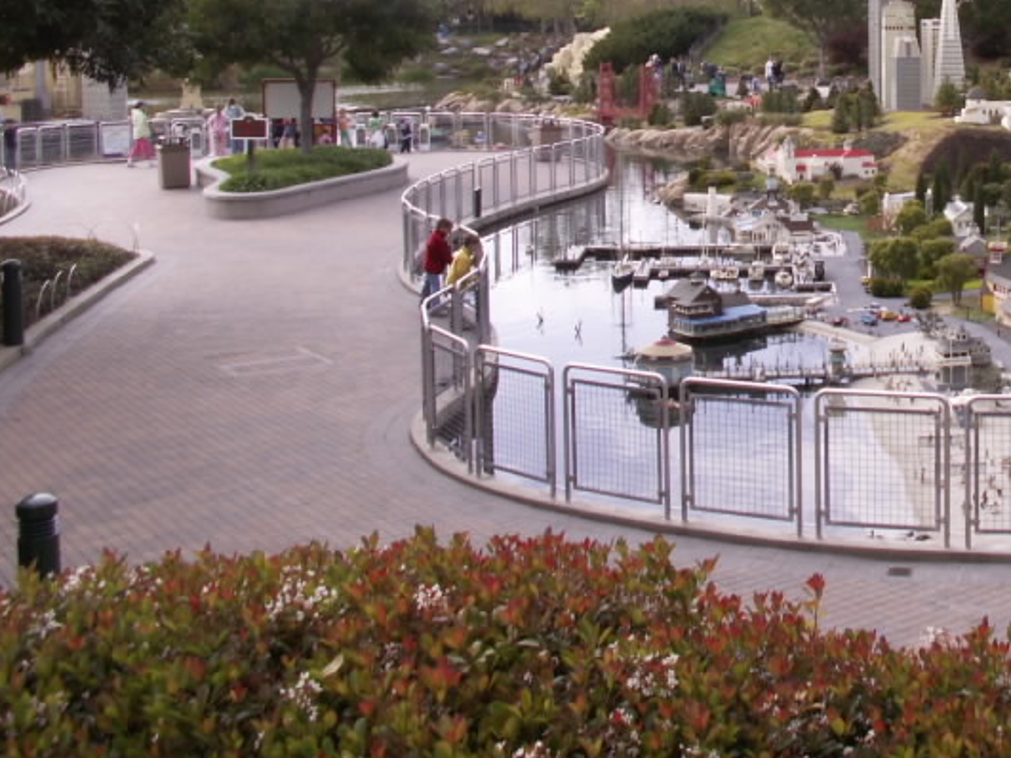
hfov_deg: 36.3
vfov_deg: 28.5
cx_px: 927
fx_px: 1431
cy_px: 76
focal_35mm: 49
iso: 50
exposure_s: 1/200
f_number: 5.6
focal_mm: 4.52
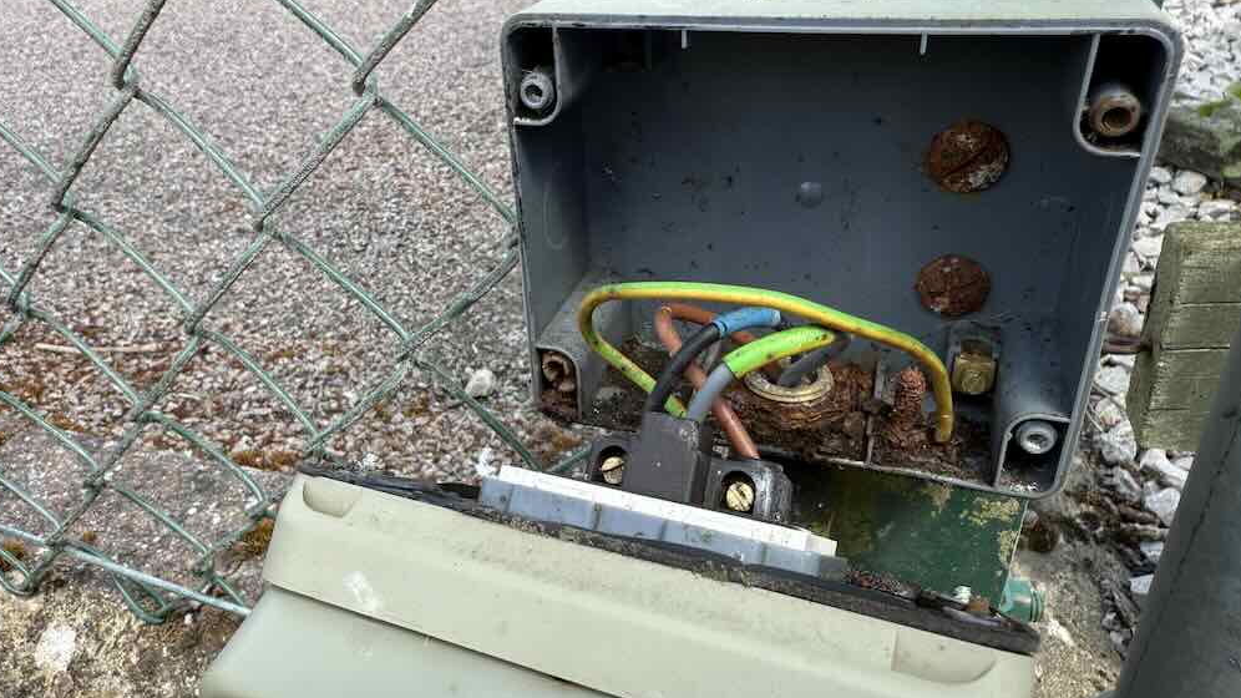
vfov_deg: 41.5
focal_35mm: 28
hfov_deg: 67.9
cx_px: 622
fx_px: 921
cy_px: 332
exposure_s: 1/309
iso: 40
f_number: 2.2
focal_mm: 2.22
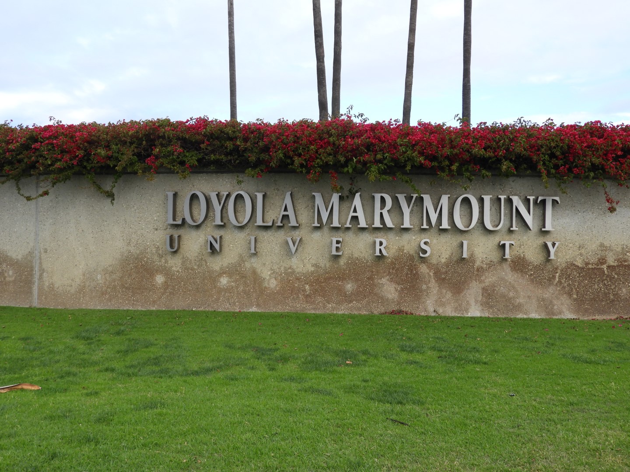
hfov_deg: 46.8
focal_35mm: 40
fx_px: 728
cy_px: 236
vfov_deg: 36.0
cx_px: 315
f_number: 3.8
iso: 100
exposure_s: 1/250
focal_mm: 7.2
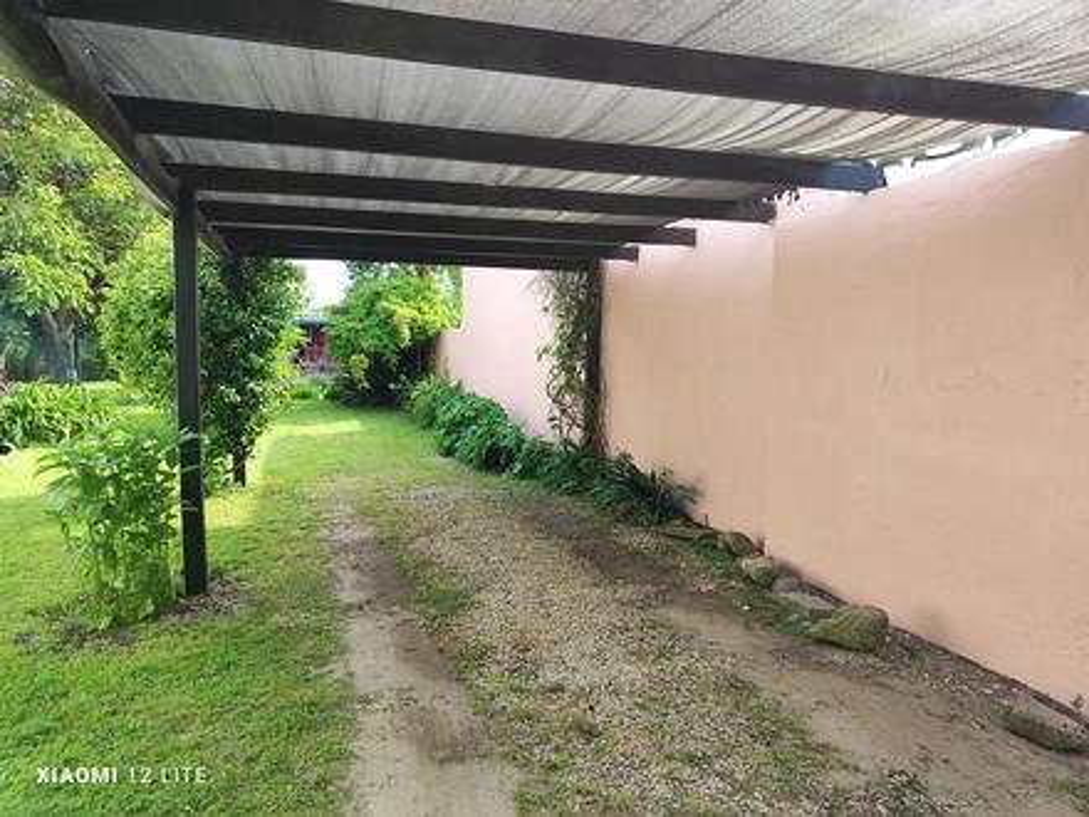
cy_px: 408
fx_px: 724
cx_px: 544
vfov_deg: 58.9
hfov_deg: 73.9
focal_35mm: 23
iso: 57
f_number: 1.88
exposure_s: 1/100
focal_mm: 5.59
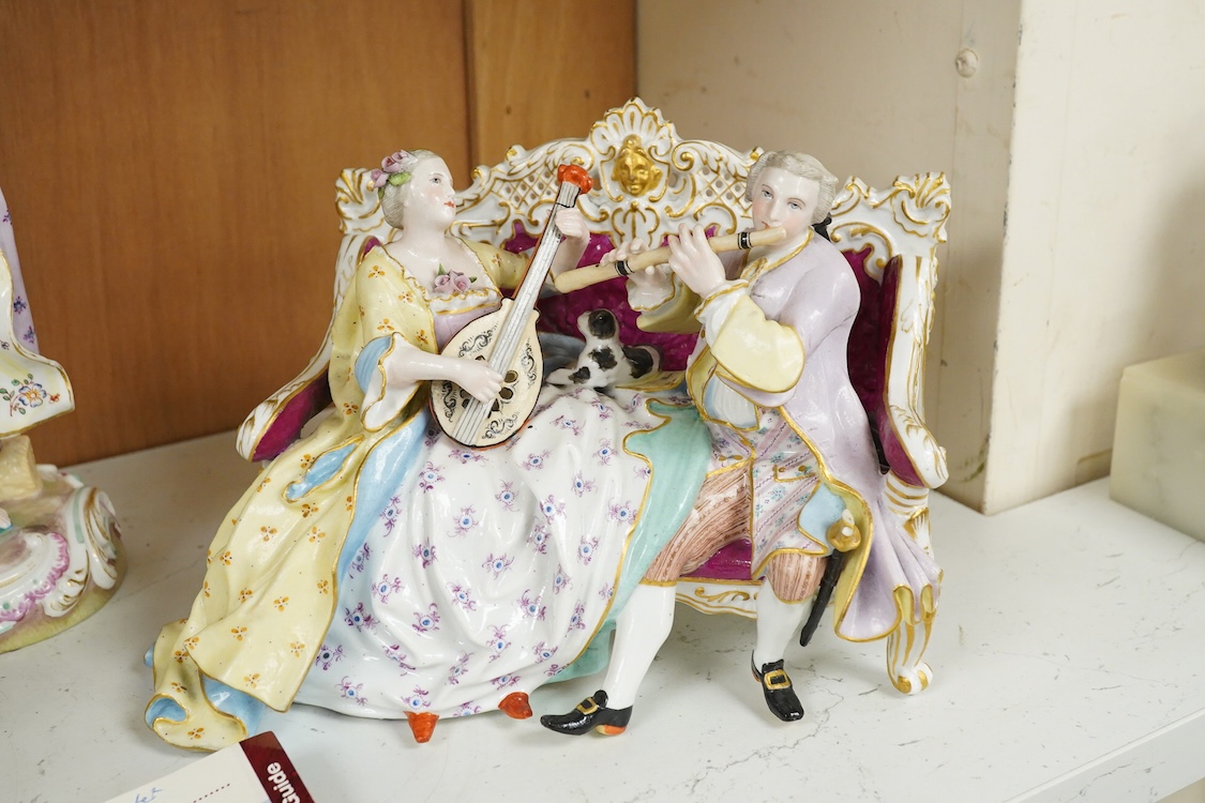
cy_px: 402
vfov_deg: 29.9
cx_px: 602
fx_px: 1506
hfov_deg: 43.6
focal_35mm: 45
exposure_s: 1/125
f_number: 11
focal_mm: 30
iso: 2500
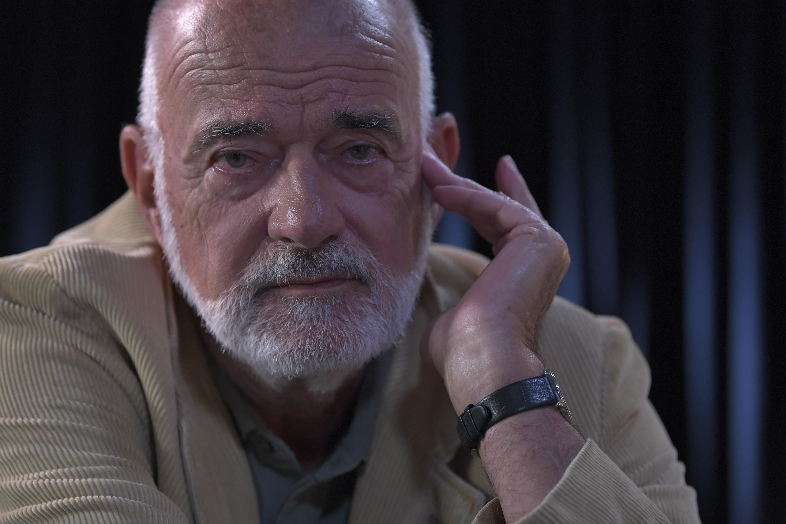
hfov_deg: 12.5
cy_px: 206
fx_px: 3580
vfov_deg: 8.4
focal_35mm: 164
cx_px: 355
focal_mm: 135
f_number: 3.5
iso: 1250
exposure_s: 1/160
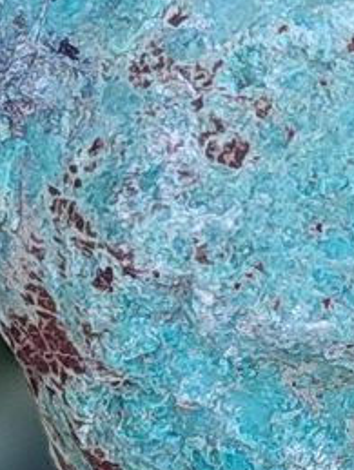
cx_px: 467
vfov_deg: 17.7
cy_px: 218
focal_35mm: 111
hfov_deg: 12.9
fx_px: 1510
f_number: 1.8
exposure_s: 1/100
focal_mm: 5.23
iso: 64
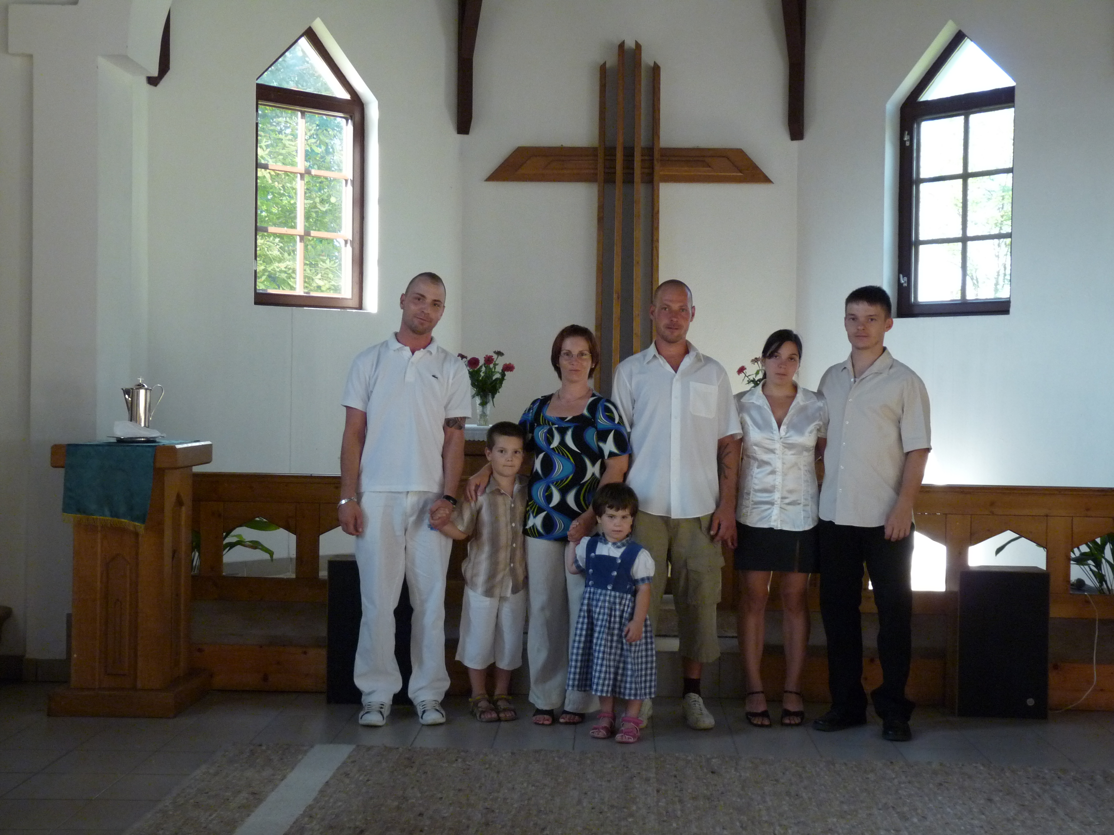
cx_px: 557
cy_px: 418
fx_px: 1416
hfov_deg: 42.9
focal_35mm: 44
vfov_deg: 32.9
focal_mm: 7.8
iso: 320
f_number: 3
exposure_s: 1/30
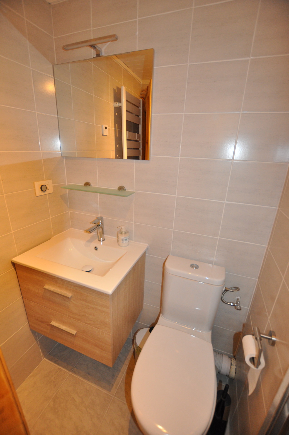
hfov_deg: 77.2
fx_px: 181
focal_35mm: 15
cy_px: 218
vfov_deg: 100.5
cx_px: 144
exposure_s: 1/60
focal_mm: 10
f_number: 3.5
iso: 800
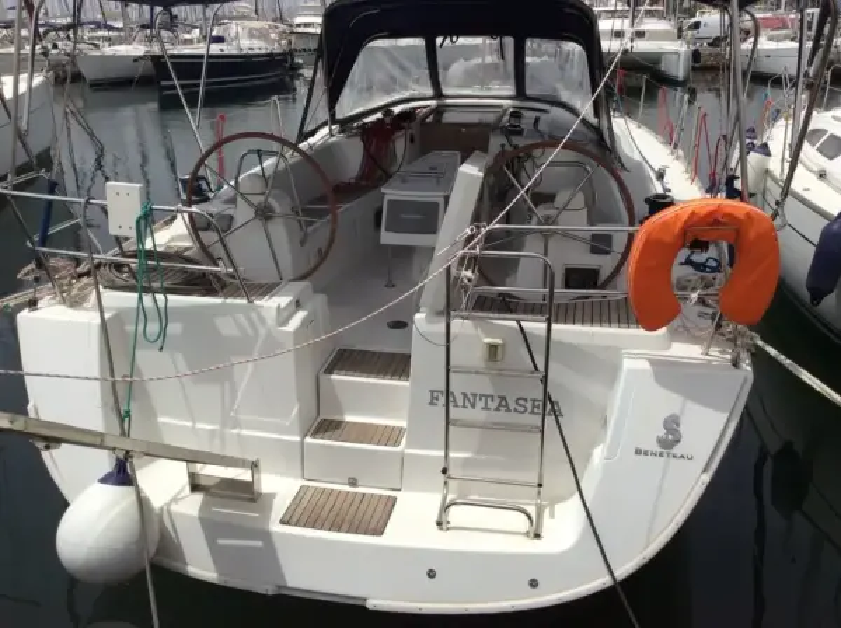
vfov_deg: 44.0
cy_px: 314
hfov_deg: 56.9
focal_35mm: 32
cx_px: 420
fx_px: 776
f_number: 2.4
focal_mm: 3.3
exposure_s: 1/3012
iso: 32
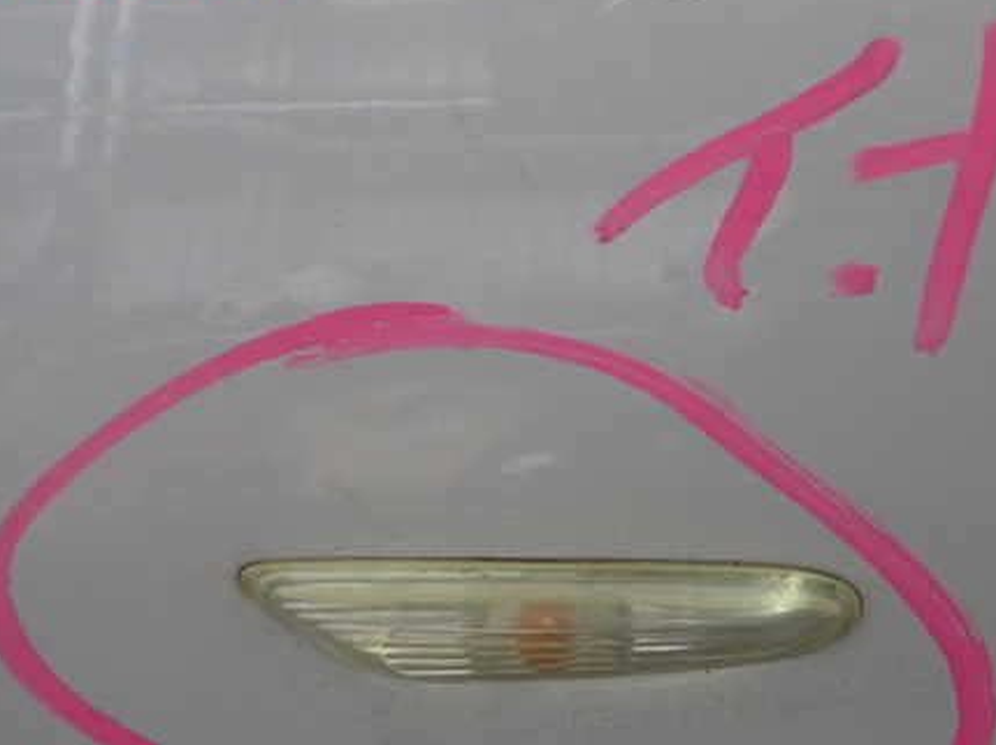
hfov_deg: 44.7
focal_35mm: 42
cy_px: 453
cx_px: 566
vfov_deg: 34.2
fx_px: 1207
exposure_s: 1/250
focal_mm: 5.4
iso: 640
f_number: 2.3
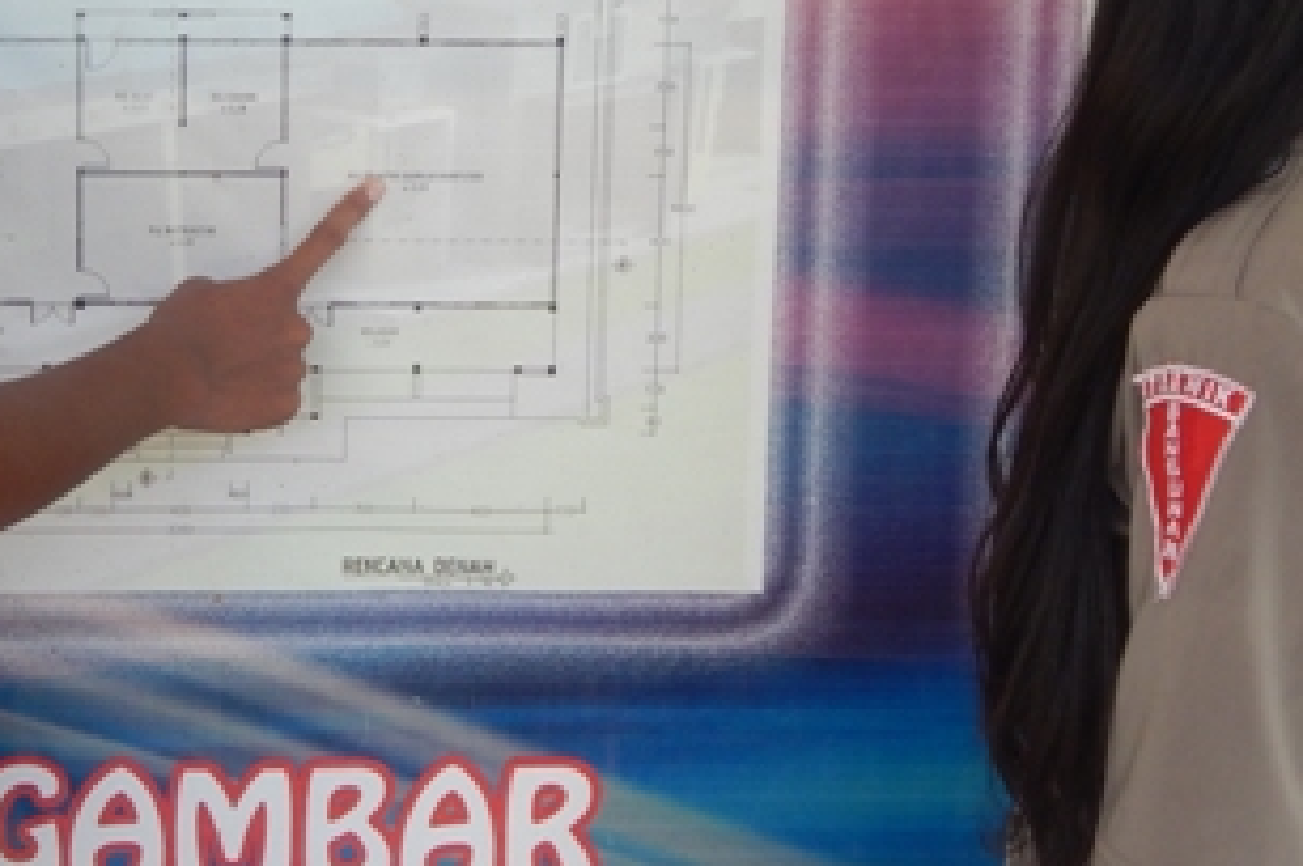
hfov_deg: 26.1
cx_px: 225
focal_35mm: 76
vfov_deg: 17.8
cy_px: 263
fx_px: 2748
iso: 125
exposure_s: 1/200
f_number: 3.3
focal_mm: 6.1
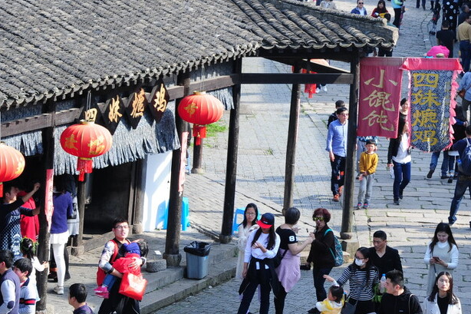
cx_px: 319
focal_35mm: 168
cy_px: 105
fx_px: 2197
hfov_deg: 12.2
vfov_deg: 8.2
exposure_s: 1/160
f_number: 10
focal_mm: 86
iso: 500
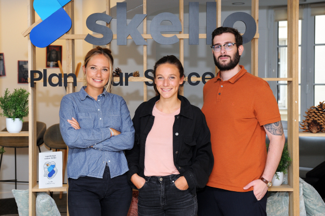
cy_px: 108
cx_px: 162
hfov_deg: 39.6
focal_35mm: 50
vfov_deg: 27.0
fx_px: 451
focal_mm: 50
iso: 500
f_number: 4
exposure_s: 1/125
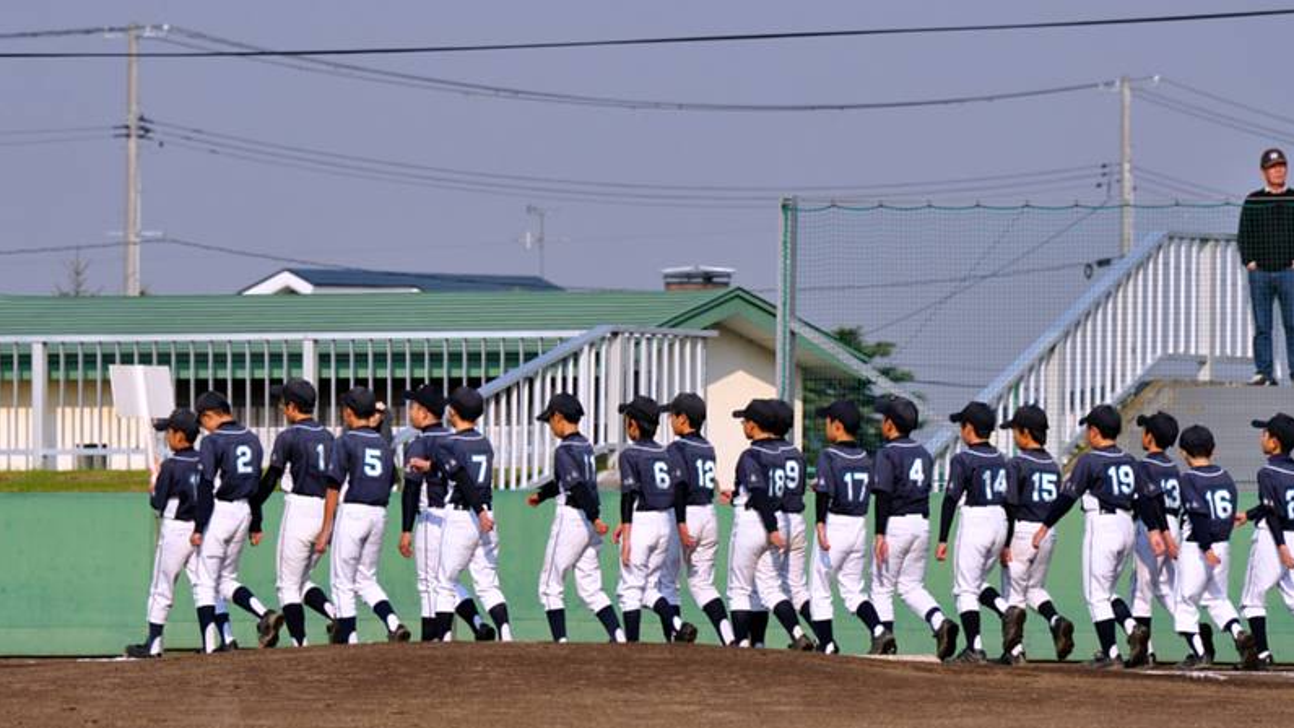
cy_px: 404
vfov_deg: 3.7
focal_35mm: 331
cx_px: 649
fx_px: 11359
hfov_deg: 6.5
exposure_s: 1/400
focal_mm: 210
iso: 200
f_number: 11
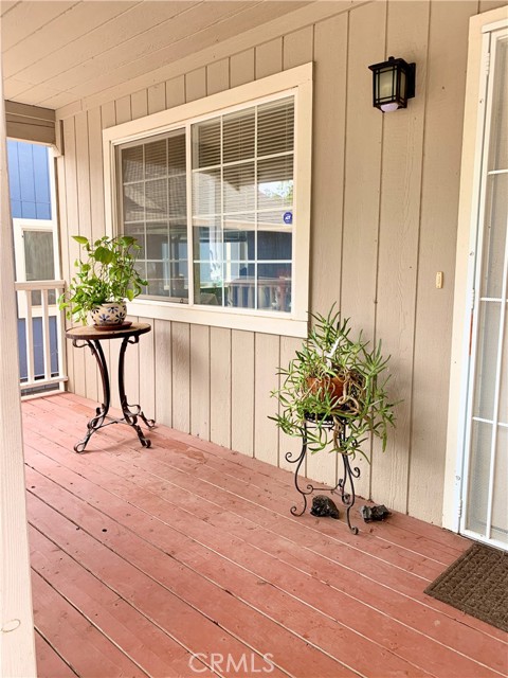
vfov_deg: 67.3
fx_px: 509
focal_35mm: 26
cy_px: 339
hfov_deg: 53.1
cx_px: 254
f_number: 1.8
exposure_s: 1/122
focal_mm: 4.25
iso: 32
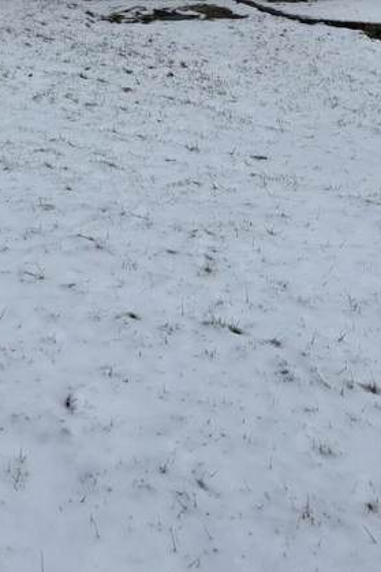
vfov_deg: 29.5
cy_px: -44
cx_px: 23
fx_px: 985
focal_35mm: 62
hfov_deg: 21.3
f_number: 1.6
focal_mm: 5.96
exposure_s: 1/5348
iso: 50
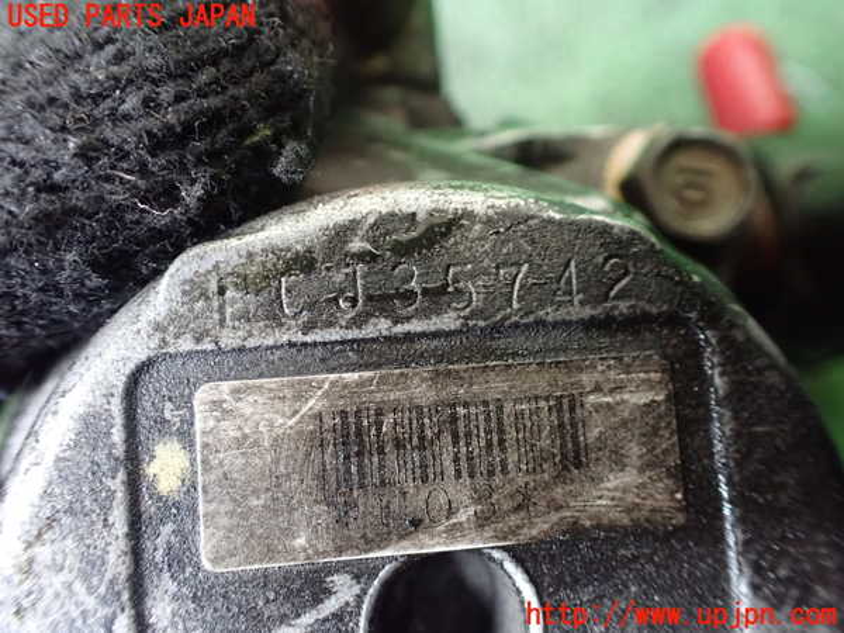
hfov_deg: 60.0
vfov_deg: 46.8
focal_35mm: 30
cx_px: 422
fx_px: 731
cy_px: 316
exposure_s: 1/30
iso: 1250
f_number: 2.3
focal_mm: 5.4
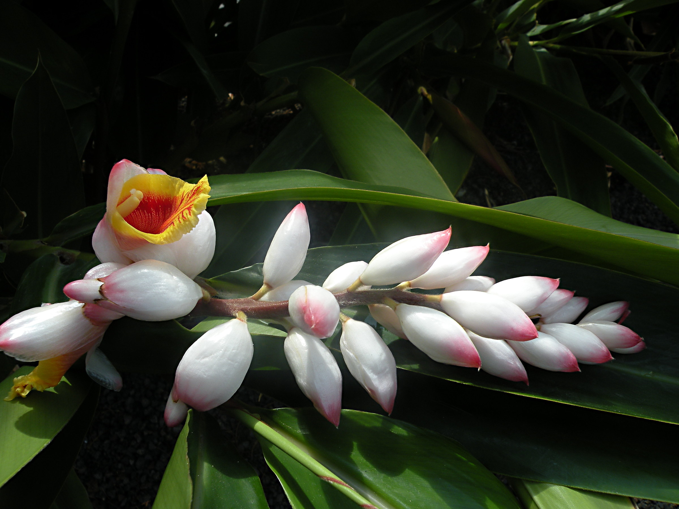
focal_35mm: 27
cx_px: 340
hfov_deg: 65.3
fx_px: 530
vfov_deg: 51.4
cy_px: 254
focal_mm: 4.7
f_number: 4.5
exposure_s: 1/135
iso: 64
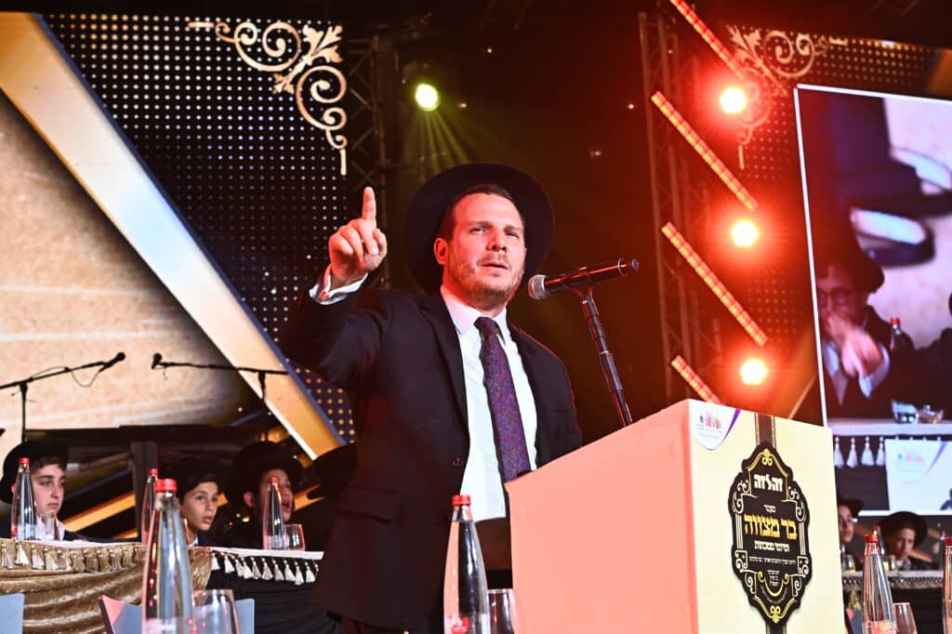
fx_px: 1983
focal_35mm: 75
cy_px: 317
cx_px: 476
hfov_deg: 27.0
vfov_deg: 18.2
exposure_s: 1/200
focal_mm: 75
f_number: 8
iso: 2000
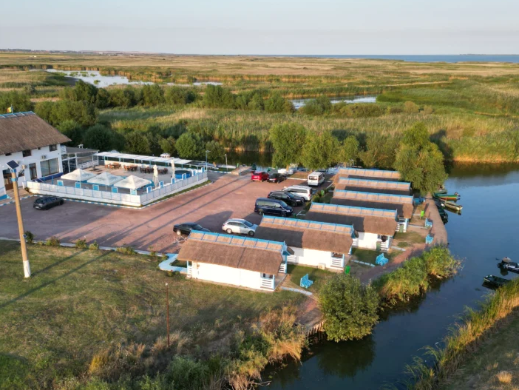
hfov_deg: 52.6
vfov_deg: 40.5
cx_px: 247
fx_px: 525
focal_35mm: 35
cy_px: 233
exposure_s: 1/1000
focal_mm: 6.72
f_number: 1.7
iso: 140
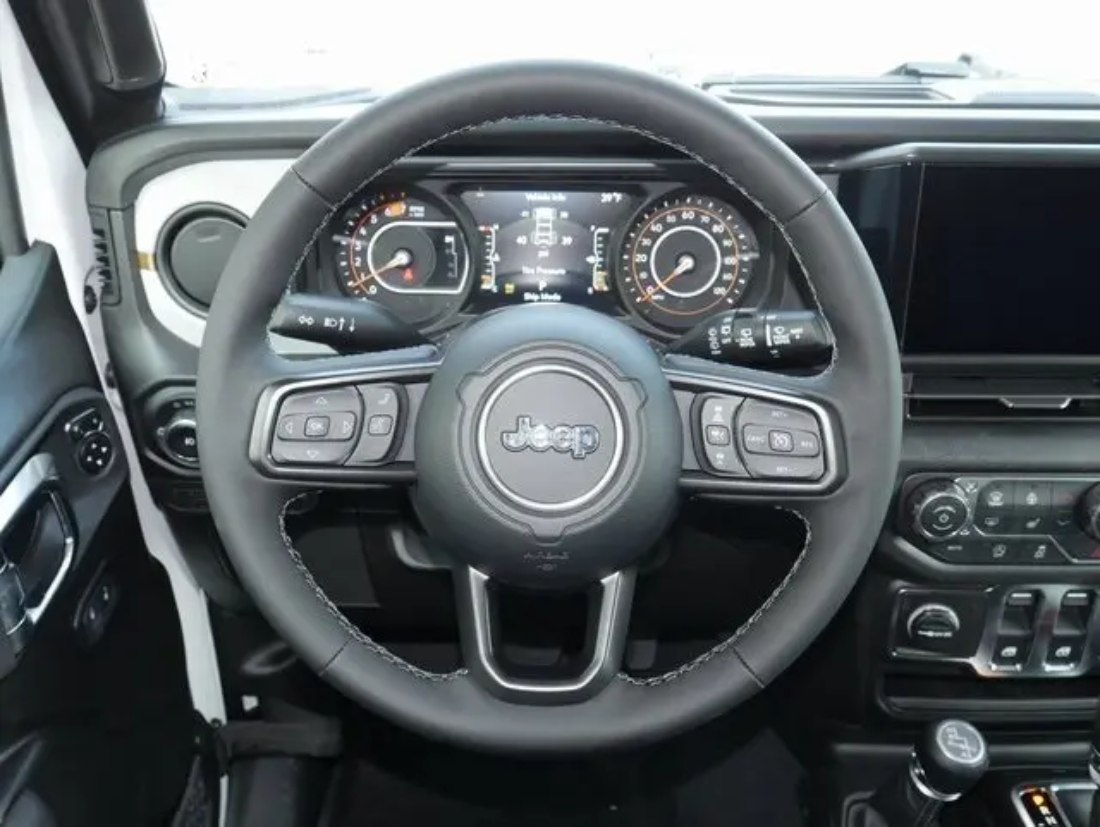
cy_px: 414
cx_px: 550
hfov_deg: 53.9
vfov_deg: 41.8
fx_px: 1081
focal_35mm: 34
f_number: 5
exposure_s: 1/60
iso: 800
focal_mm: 17
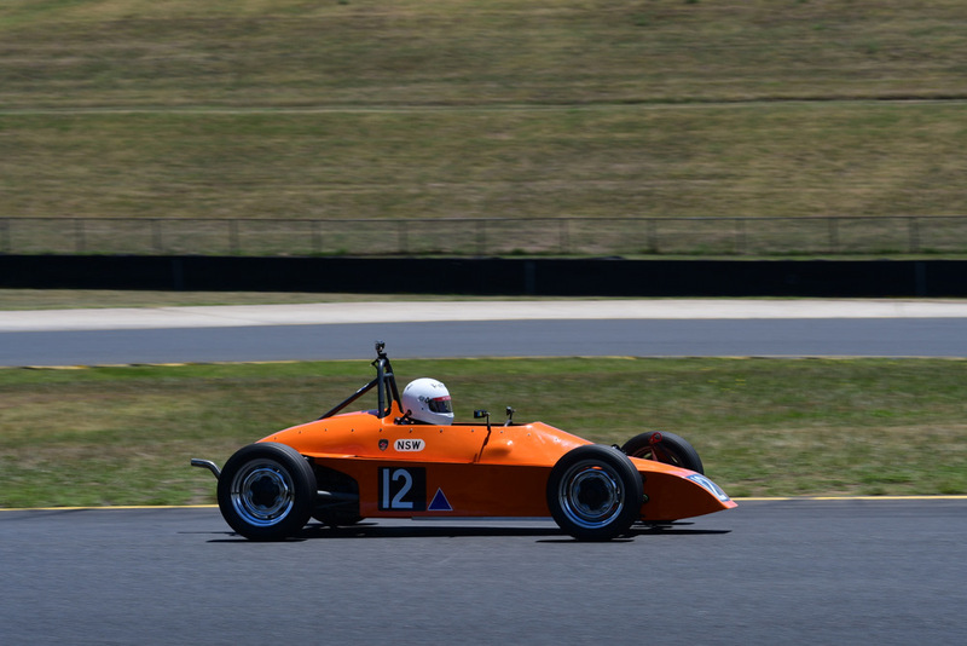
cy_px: 323
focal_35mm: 180
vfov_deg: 7.6
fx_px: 4836
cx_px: 484
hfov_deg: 11.4
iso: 160
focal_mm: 120
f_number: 11
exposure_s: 1/320
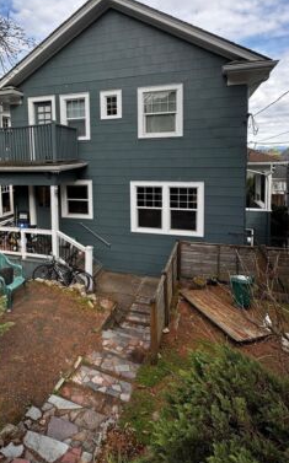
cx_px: 122
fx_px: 265
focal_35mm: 21
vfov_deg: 81.0
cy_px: 179
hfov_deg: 56.9
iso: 40
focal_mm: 2.22
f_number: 2.2
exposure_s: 1/301
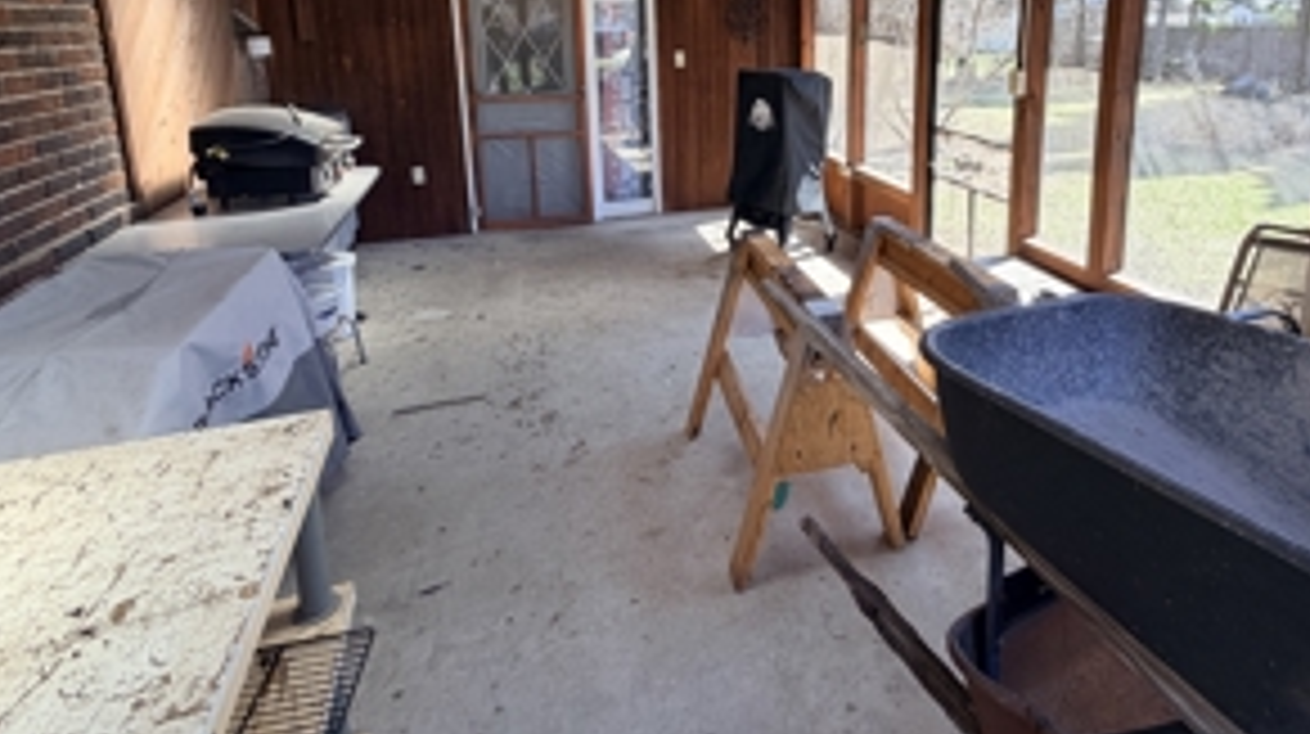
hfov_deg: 82.8
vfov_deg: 50.5
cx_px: 792
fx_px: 729
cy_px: 158
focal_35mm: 21
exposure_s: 1/121
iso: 80
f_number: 2.2
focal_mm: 2.22
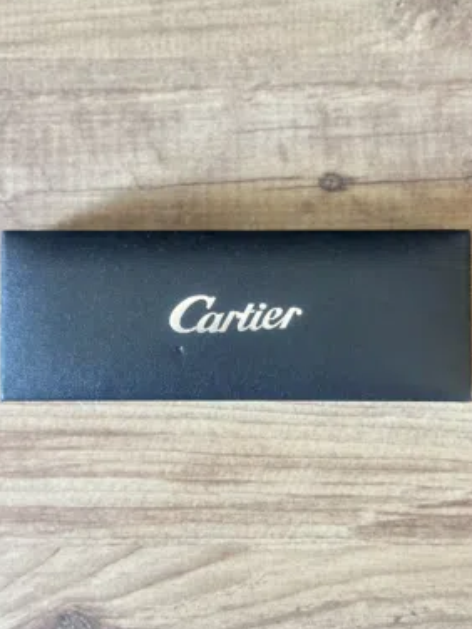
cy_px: 311
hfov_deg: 28.6
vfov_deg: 37.5
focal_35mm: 51
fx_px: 927
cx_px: 231
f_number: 1.78
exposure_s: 1/40
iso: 640
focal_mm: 6.86
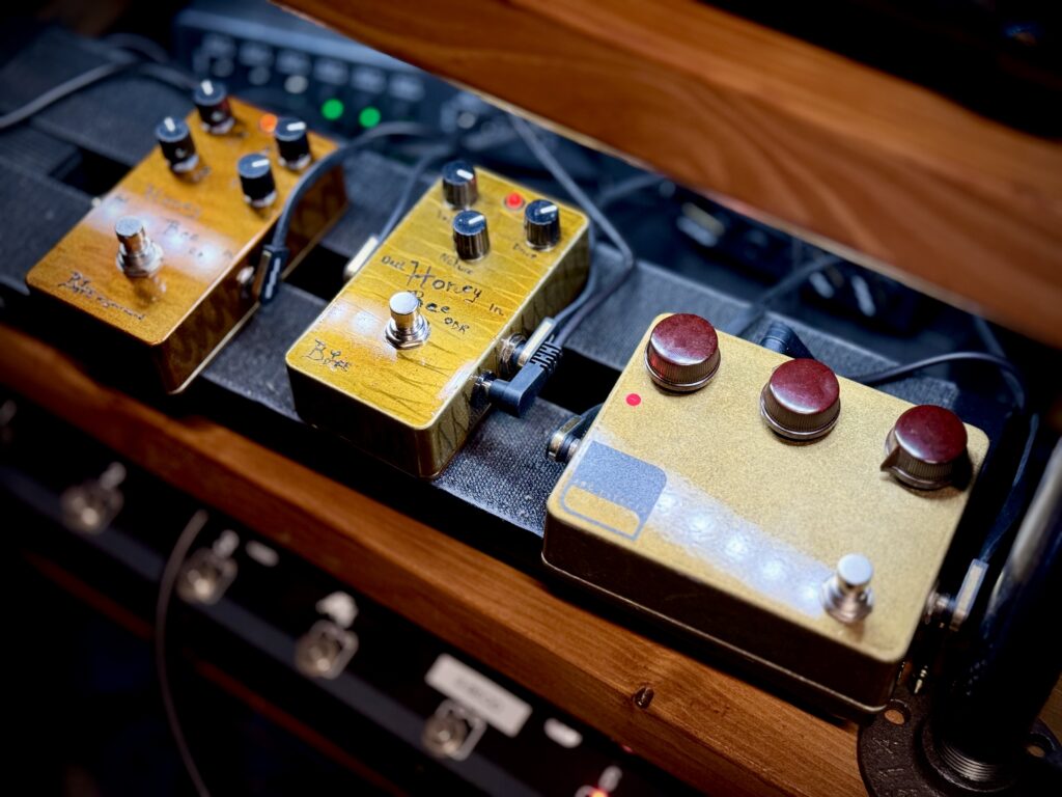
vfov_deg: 30.3
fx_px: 1473
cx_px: 531
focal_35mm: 48
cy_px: 398
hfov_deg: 39.7
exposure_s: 1/60
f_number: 1.78
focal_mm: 6.76
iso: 160
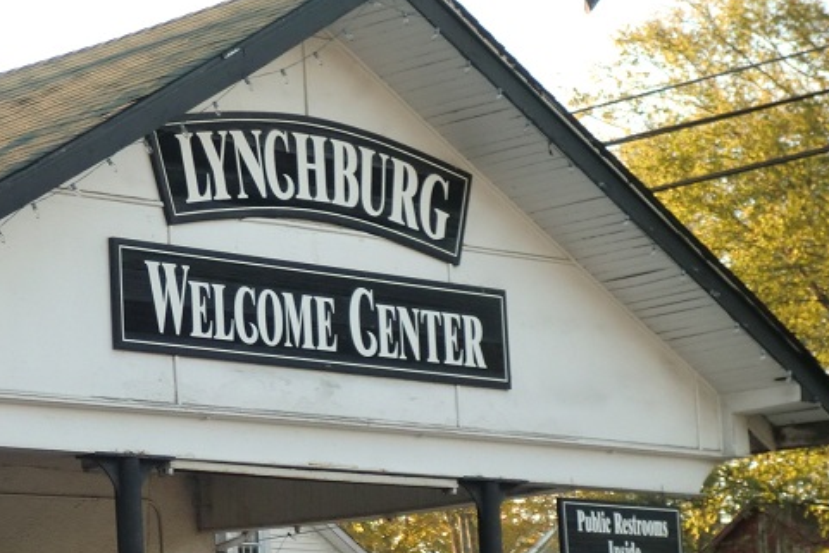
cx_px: 155
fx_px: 3593
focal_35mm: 156
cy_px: 464
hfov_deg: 13.1
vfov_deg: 8.8
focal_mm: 15.7
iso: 125
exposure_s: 1/80
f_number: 5.1
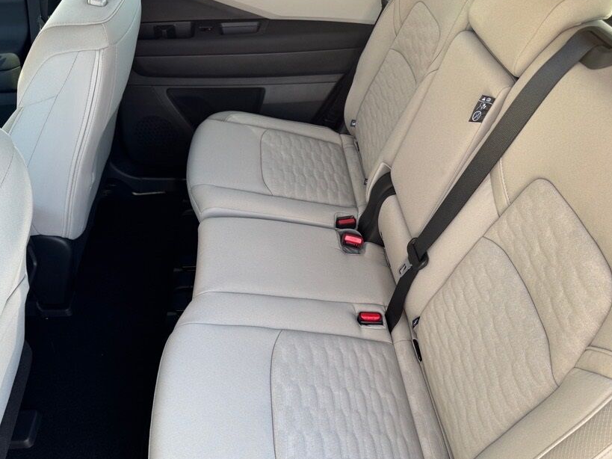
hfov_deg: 60.0
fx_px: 530
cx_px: 311
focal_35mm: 30
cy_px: 267
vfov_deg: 46.6
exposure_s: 1/163
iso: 100
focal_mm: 6.76
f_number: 1.78
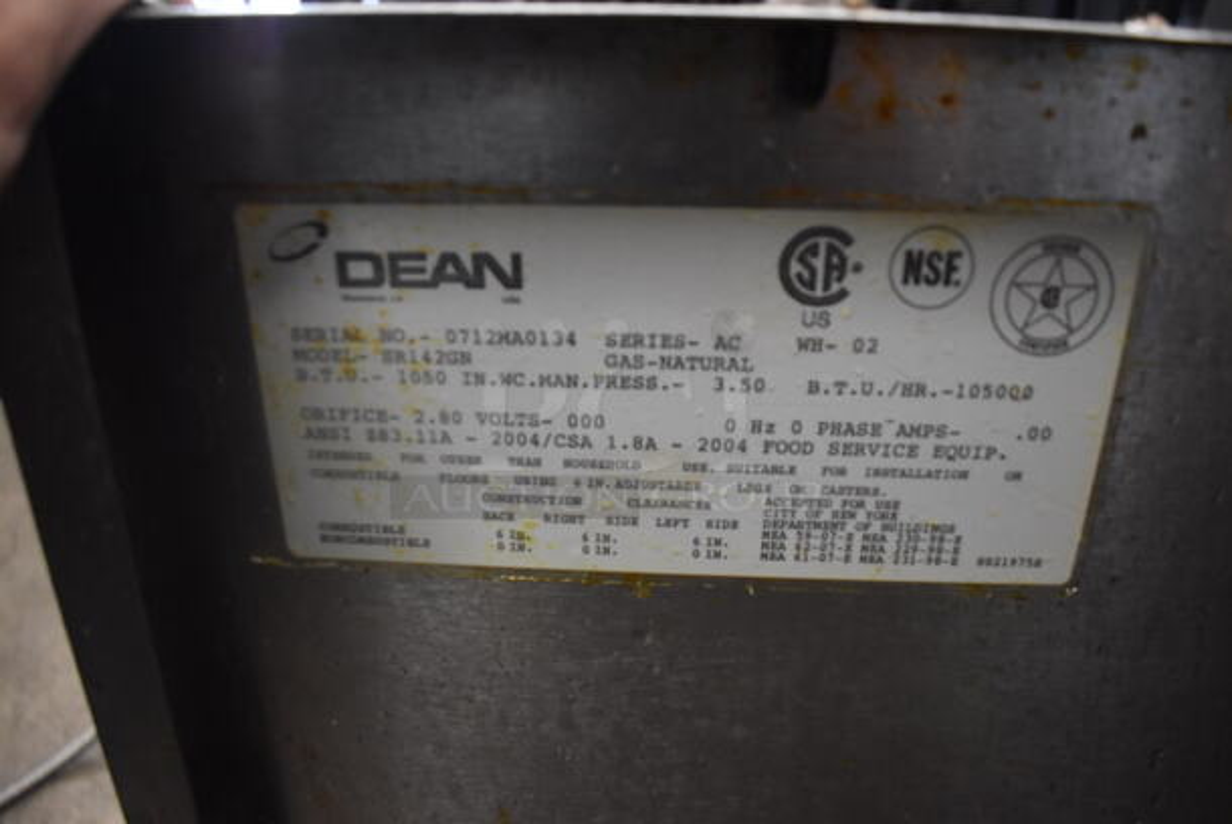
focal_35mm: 27
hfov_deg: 67.3
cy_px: 412
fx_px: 925
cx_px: 616
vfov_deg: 48.0
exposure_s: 1/60
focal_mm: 18
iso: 2800
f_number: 4
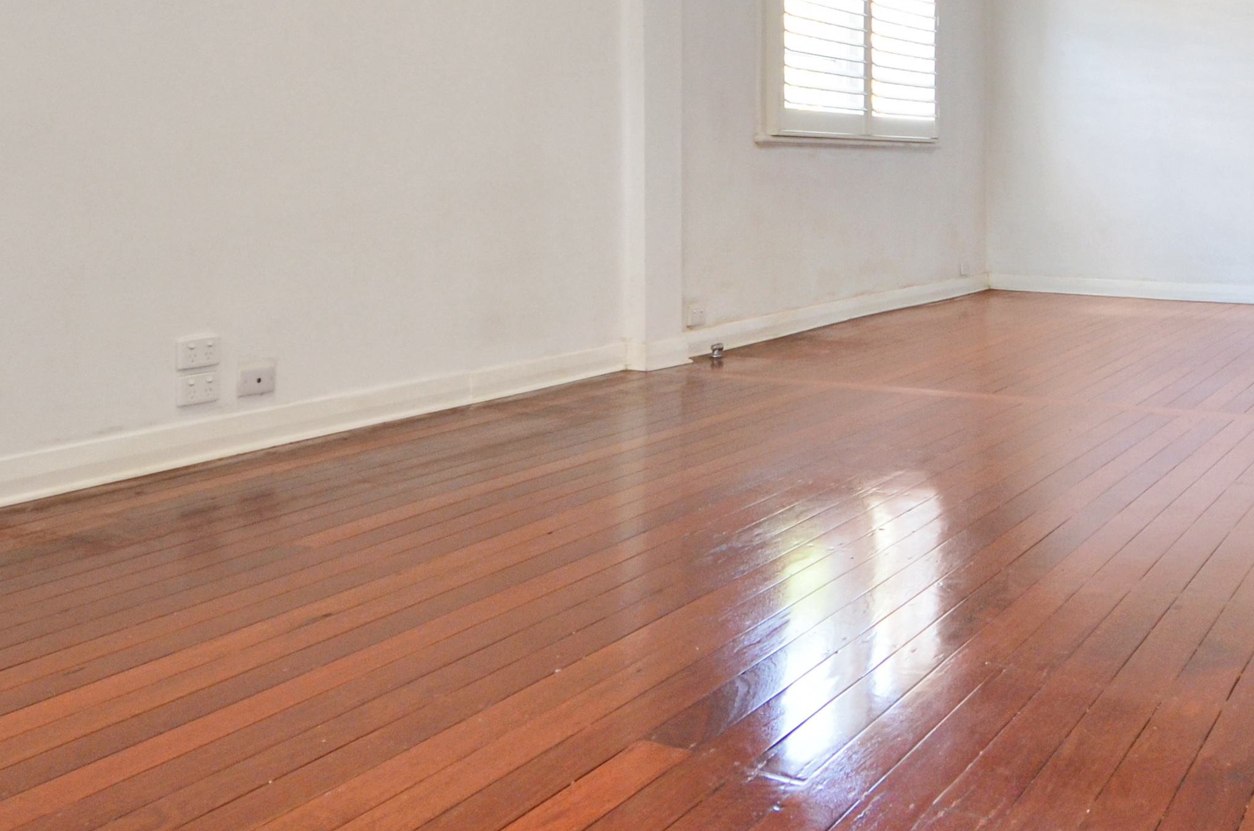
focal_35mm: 36
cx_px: 846
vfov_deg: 34.8
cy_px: 95
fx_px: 1251
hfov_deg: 52.1
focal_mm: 10
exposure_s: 1/60
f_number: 4
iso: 560
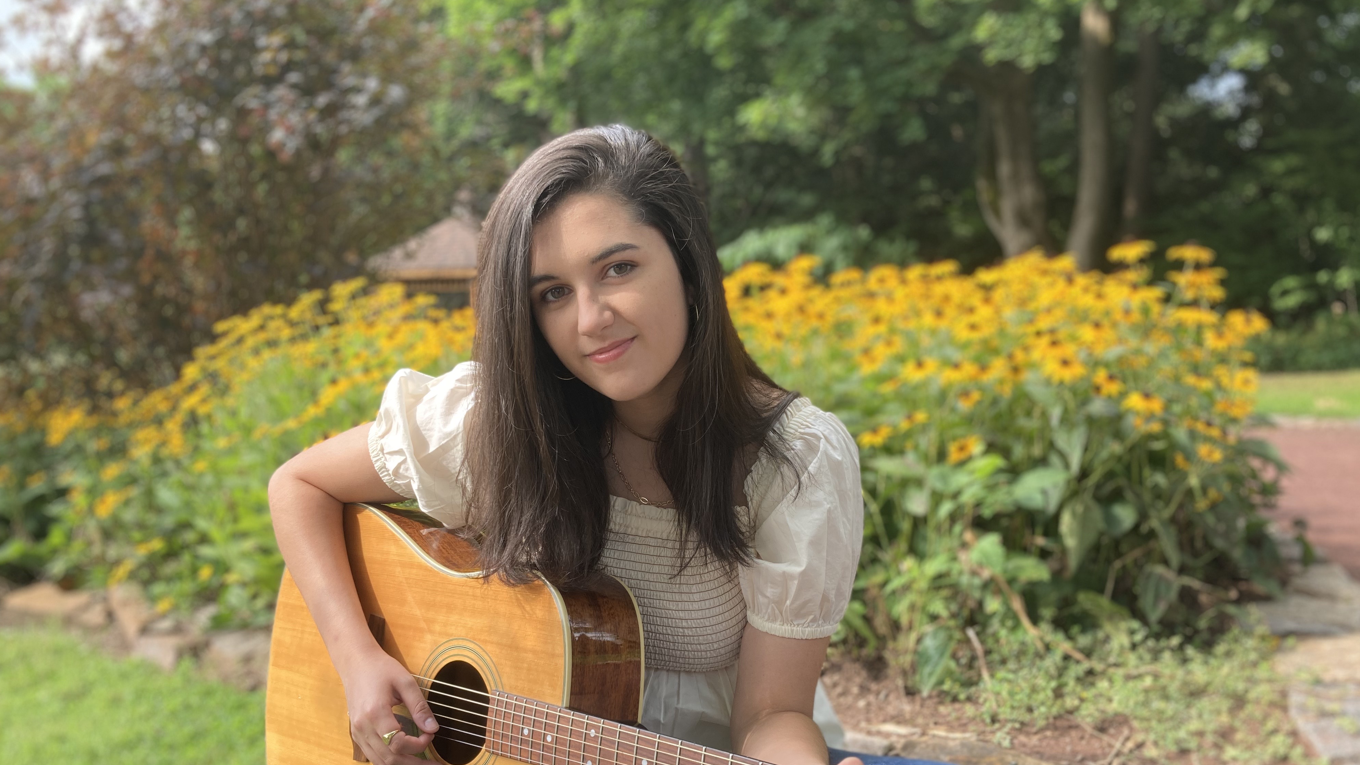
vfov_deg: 37.4
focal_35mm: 31
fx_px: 1118
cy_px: 509
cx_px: 691
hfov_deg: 62.6
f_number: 1.8
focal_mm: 3.99
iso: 20
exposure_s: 1/175
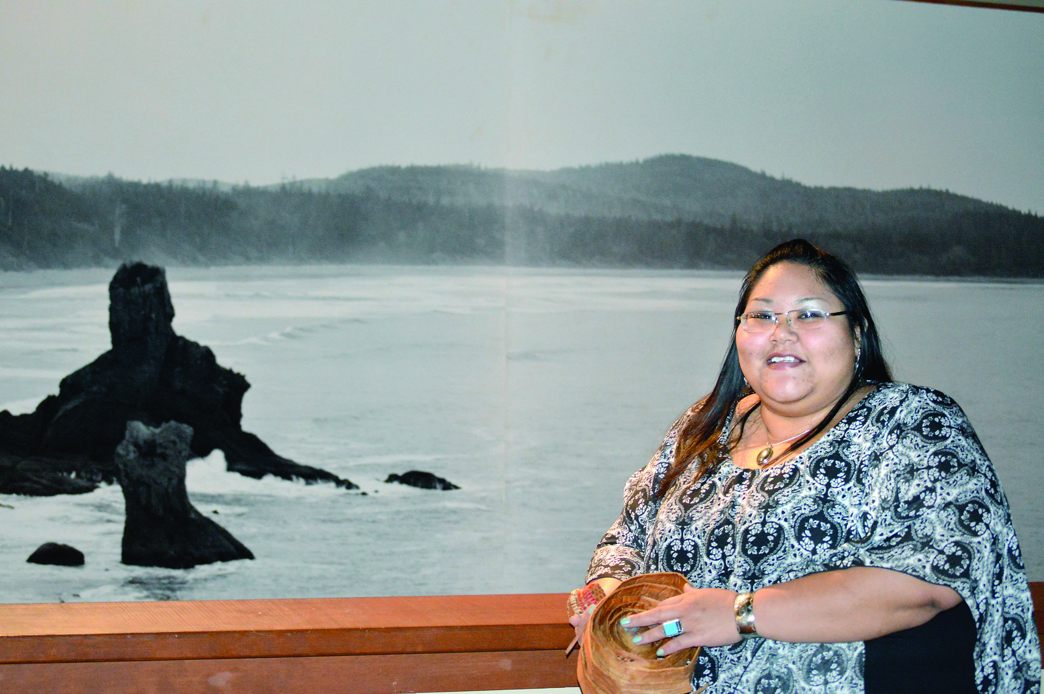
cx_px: 522
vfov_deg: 16.5
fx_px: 2390
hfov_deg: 24.6
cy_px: 347
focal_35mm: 82
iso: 3200
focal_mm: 55
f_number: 4.2
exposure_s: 1/60
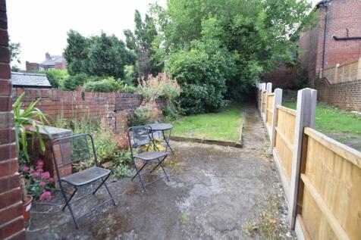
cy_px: 120
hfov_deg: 100.4
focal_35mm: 15
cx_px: 180
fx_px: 150
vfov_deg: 77.3
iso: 400
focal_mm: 10
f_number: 7.1
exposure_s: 1/200
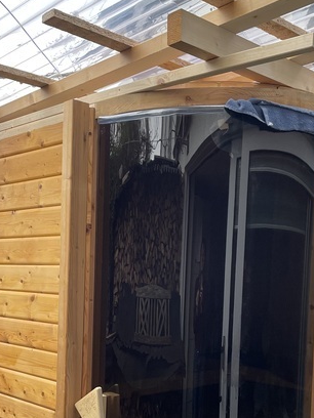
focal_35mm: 49
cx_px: 110
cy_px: 316
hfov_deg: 29.5
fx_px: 593
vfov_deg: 37.9
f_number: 1.6
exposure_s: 1/121
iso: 125
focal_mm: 4.2
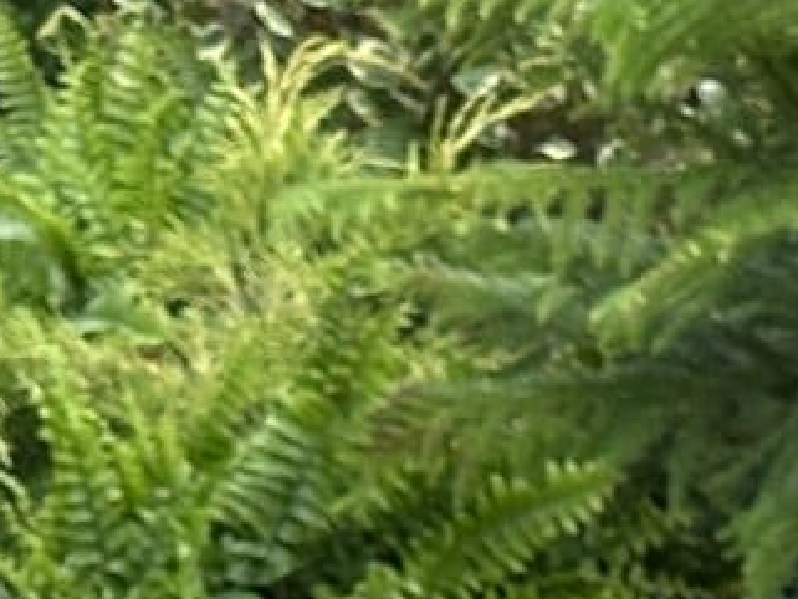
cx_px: 1954
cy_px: 1730
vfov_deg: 4.7
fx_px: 7057
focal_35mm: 306
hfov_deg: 6.2
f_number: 1.78
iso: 64
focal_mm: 6.86
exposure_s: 1/604
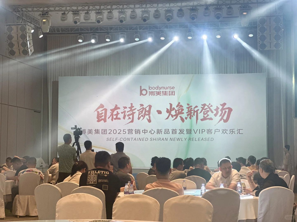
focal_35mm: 77
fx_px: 661
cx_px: 148
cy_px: 111
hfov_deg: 25.3
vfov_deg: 19.1
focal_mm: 9
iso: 80
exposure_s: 1/120
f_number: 2.8
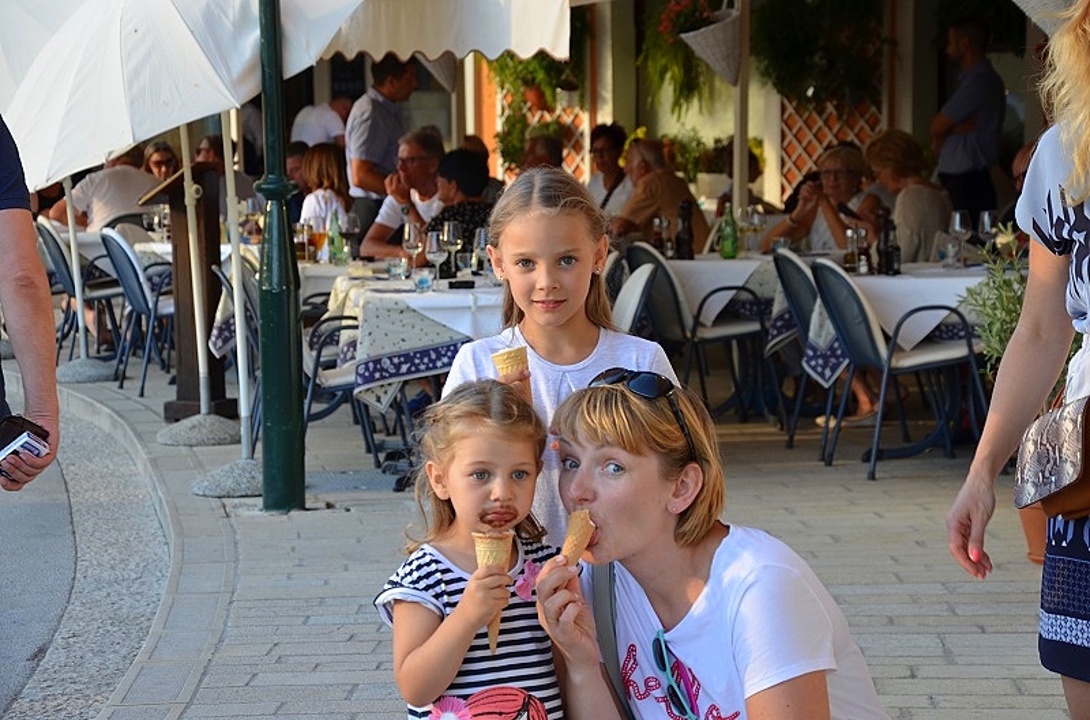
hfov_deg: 19.5
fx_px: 3171
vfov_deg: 13.0
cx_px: 545
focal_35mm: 105
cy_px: 360
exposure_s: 1/125
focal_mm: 70
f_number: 5.6
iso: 280
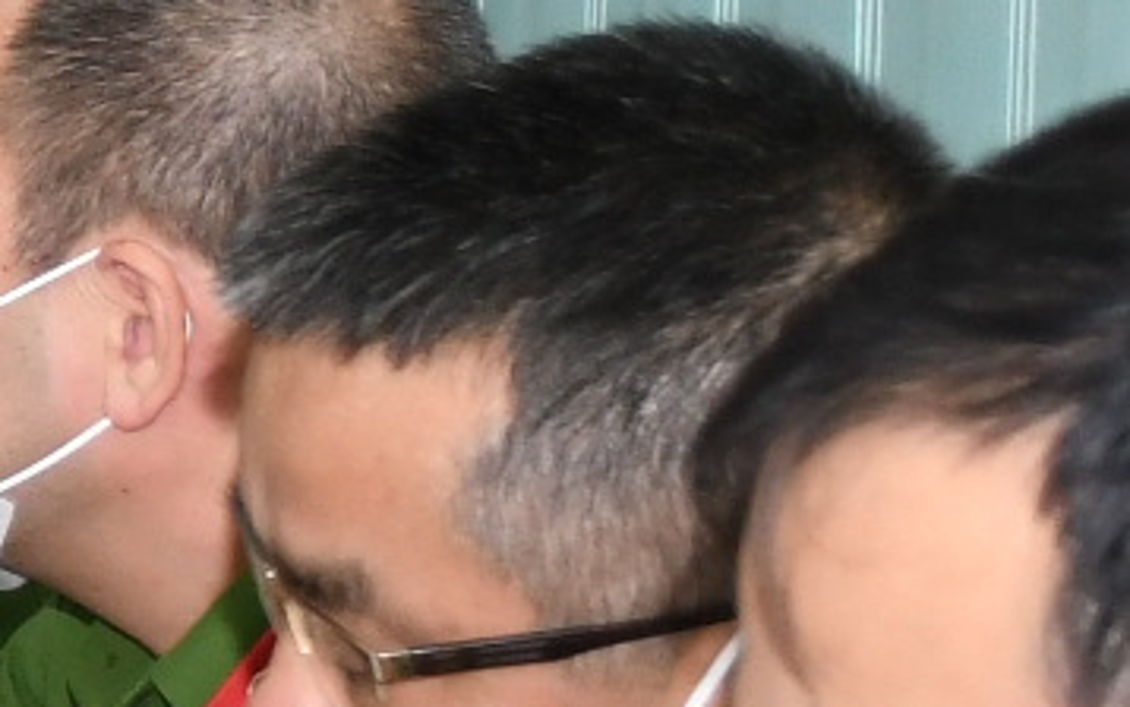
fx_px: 9519
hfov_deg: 6.2
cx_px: -2475
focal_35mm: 309
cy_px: -533
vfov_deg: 4.2
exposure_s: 1/200
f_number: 3.8
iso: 800
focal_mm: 26
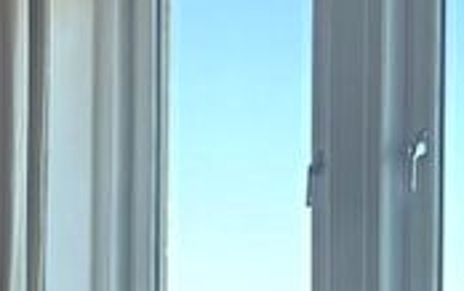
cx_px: -227
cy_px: 445
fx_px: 1405
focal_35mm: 111
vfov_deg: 11.3
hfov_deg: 17.0
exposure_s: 1/100
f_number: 1.6
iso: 40
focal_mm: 5.96
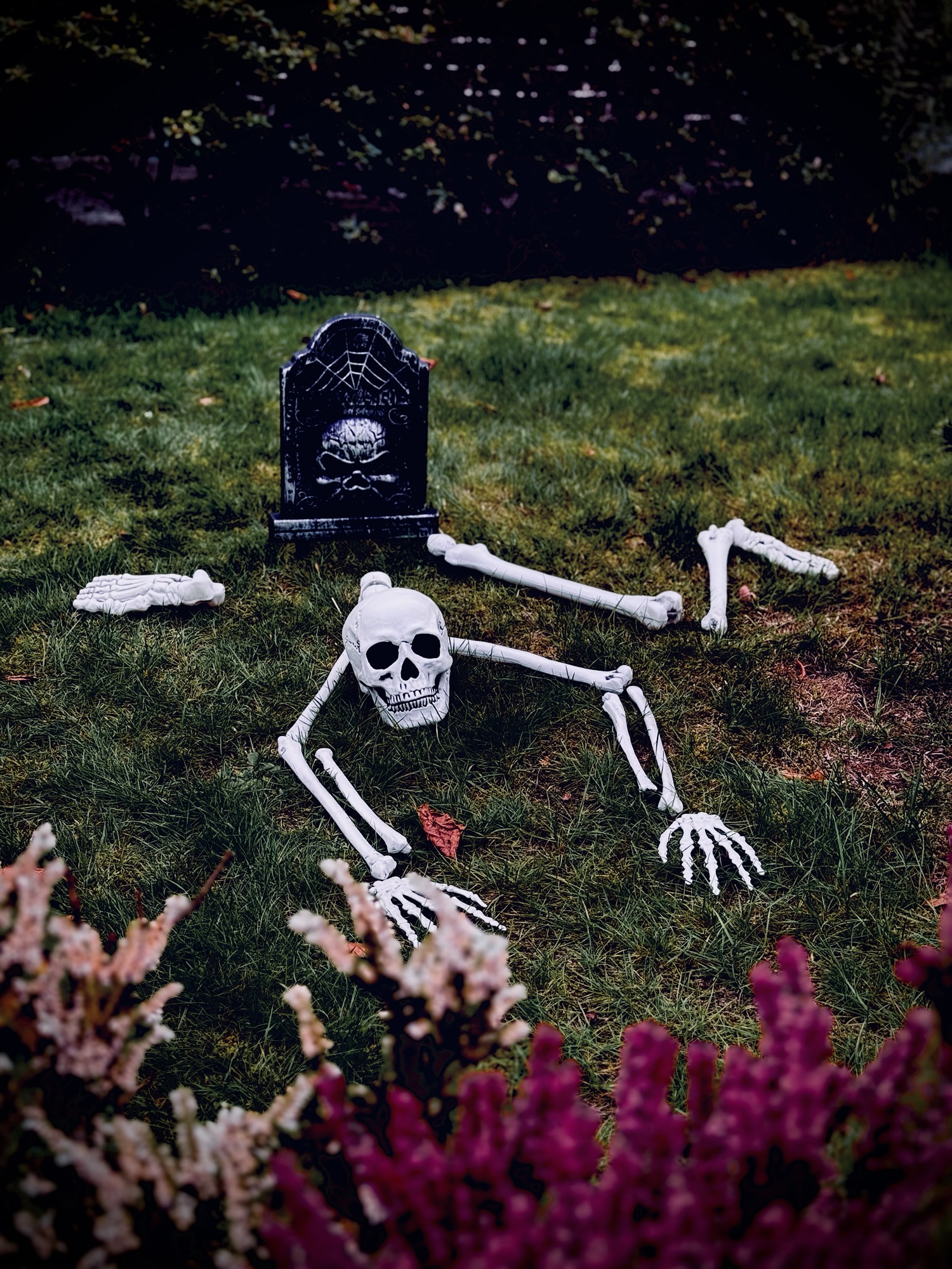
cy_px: 634
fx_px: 1760
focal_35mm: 48
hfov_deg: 30.3
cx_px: 476
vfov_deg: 39.7
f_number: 1.78
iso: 50
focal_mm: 6.76
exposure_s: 1/165
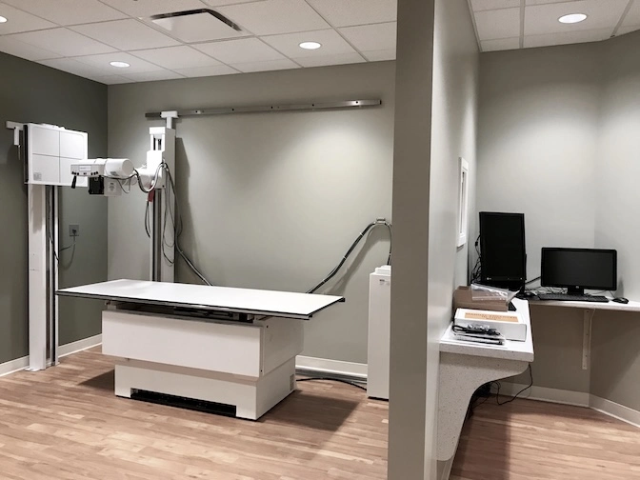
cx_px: 320
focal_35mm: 28
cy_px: 240
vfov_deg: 49.7
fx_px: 518
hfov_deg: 63.4
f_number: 1.8
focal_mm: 3.99
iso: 40
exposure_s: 1/19
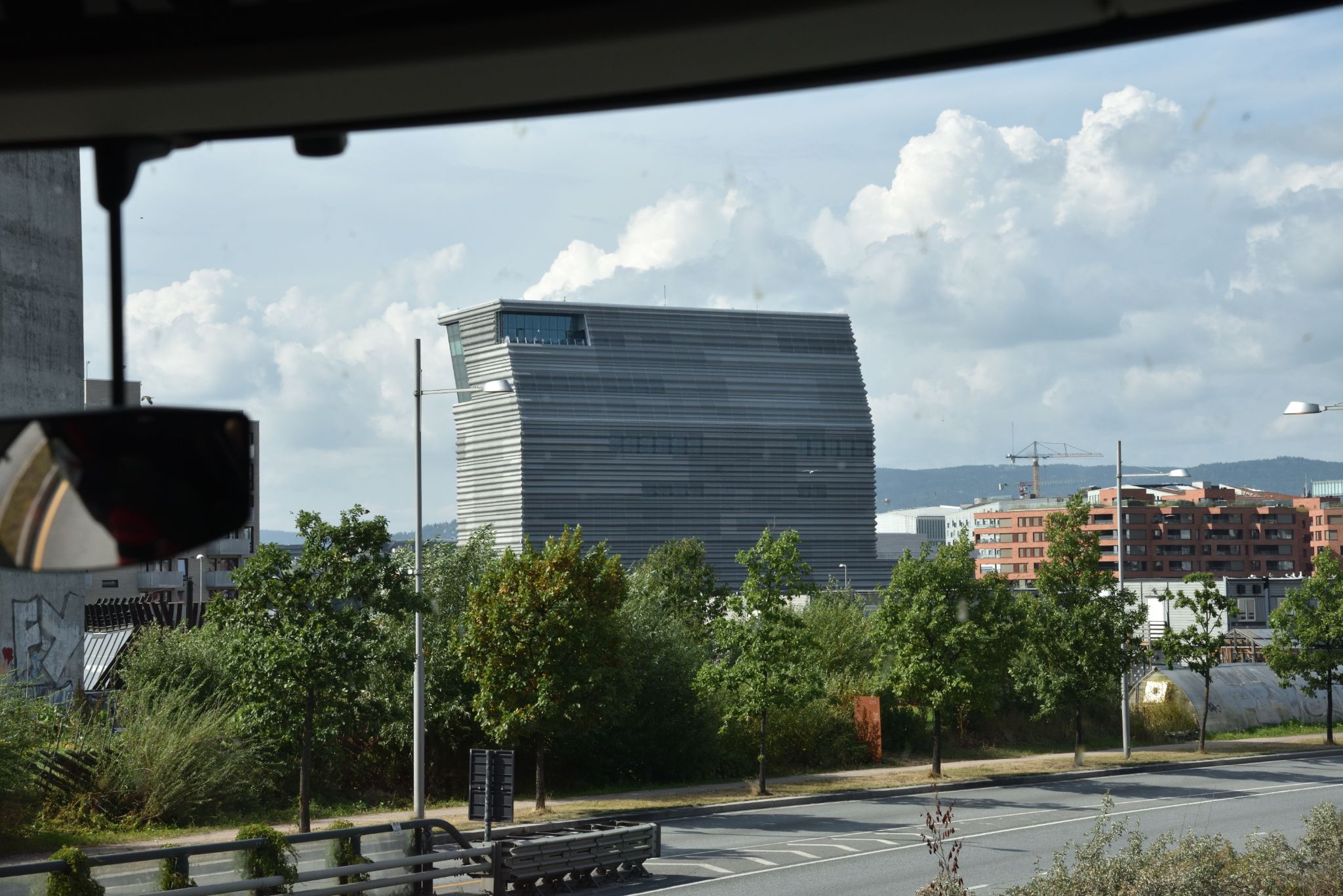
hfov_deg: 28.8
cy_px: 448
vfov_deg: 19.5
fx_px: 2612
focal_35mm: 70
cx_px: 672
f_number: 11
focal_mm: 70
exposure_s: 1/1000
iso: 1250
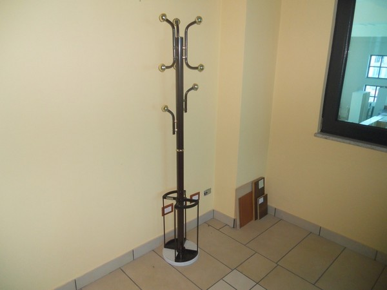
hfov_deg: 65.3
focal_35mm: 27
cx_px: 194
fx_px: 302
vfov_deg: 51.4
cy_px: 145
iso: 200
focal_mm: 4.9
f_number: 3.2
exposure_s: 1/25
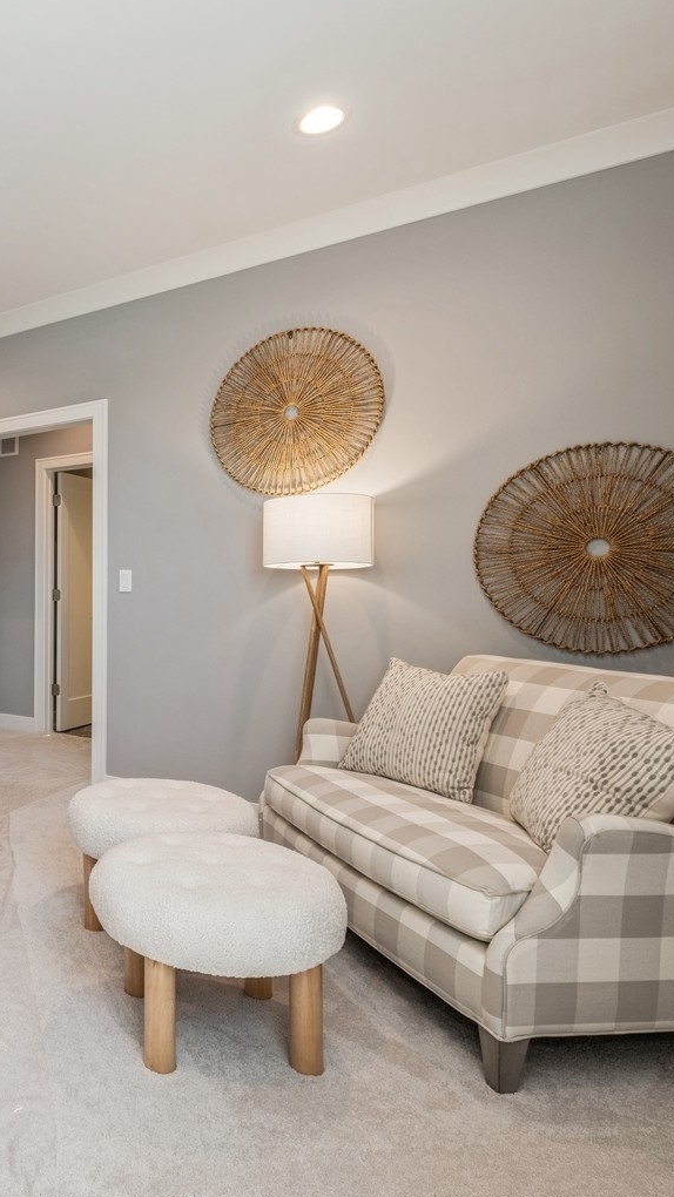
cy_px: 589
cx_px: -18
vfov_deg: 78.7
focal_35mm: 23
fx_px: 731
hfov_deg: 42.1
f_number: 8
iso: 200
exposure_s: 1/6
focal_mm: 14
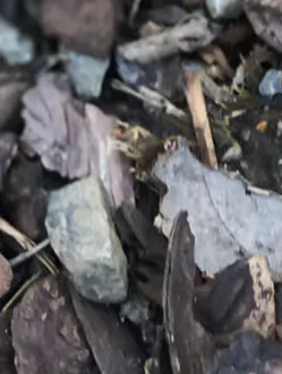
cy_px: -620
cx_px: -59
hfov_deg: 8.7
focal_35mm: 168
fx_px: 1821
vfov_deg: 9.8
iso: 25
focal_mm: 4.15
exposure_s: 1/110
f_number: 2.2
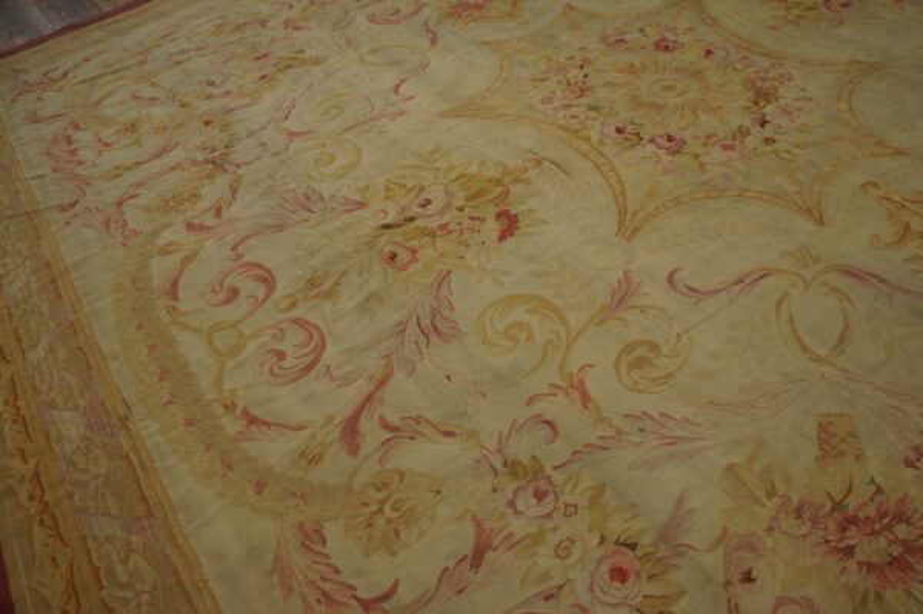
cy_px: 307
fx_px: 692
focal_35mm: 27
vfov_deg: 47.9
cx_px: 462
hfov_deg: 67.4
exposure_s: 1/60
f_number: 4
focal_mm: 18
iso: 400
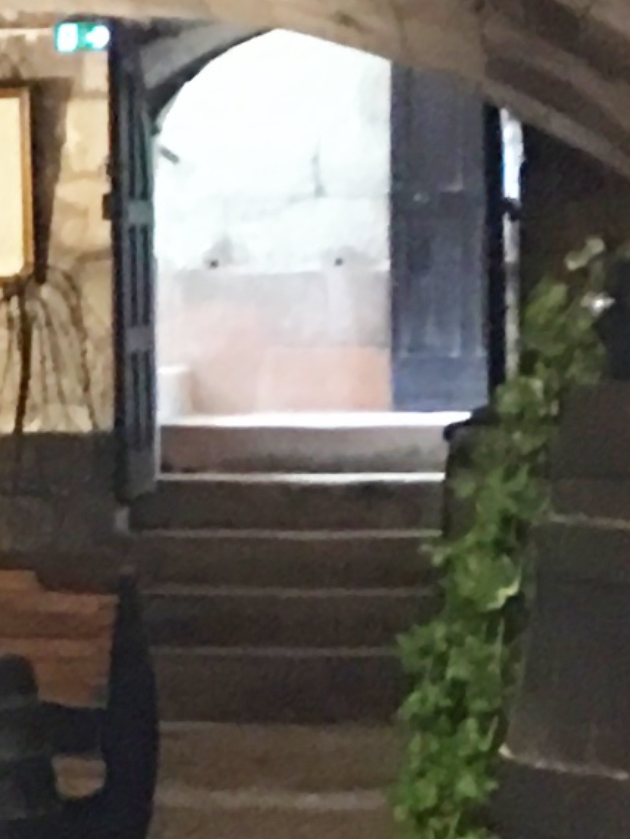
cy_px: 602
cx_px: -1509
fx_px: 4971
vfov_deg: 9.6
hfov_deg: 6.4
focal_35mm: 205
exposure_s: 1/8
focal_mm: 4.15
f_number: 2.2
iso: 125
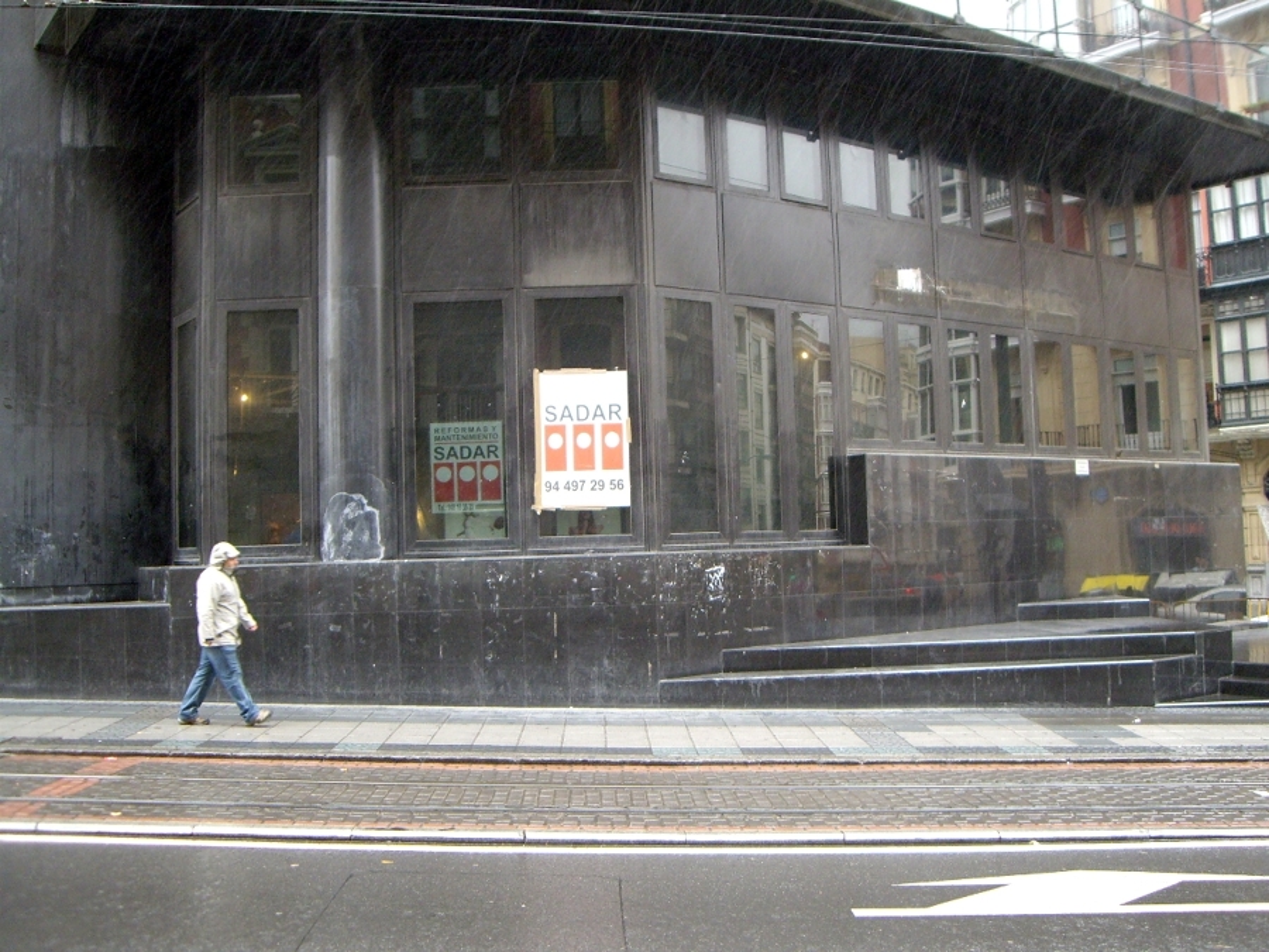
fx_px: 1393
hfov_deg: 49.0
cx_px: 634
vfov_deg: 37.7
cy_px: 476
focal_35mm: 38
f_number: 2.7
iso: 200
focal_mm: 6.2
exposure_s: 1/40
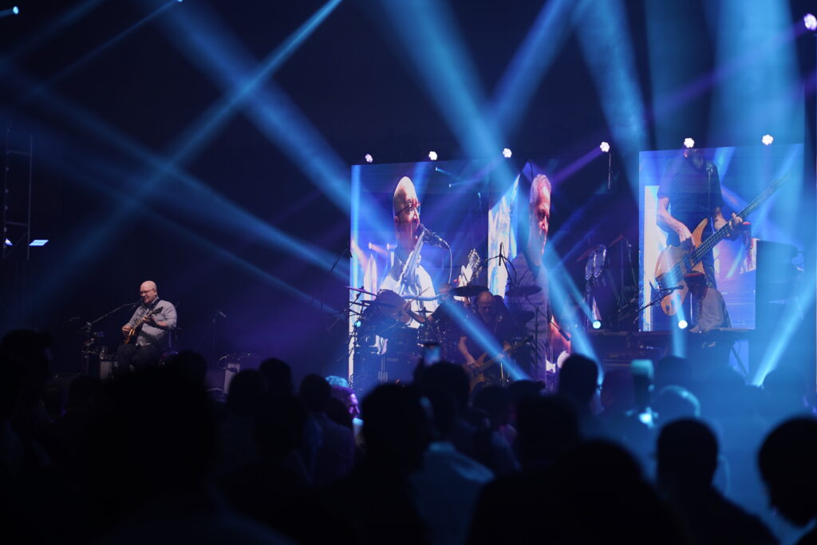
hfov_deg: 27.0
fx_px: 1702
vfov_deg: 18.2
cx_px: 408
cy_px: 272
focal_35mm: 75
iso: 100
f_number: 1.8
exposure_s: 1/250
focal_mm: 75
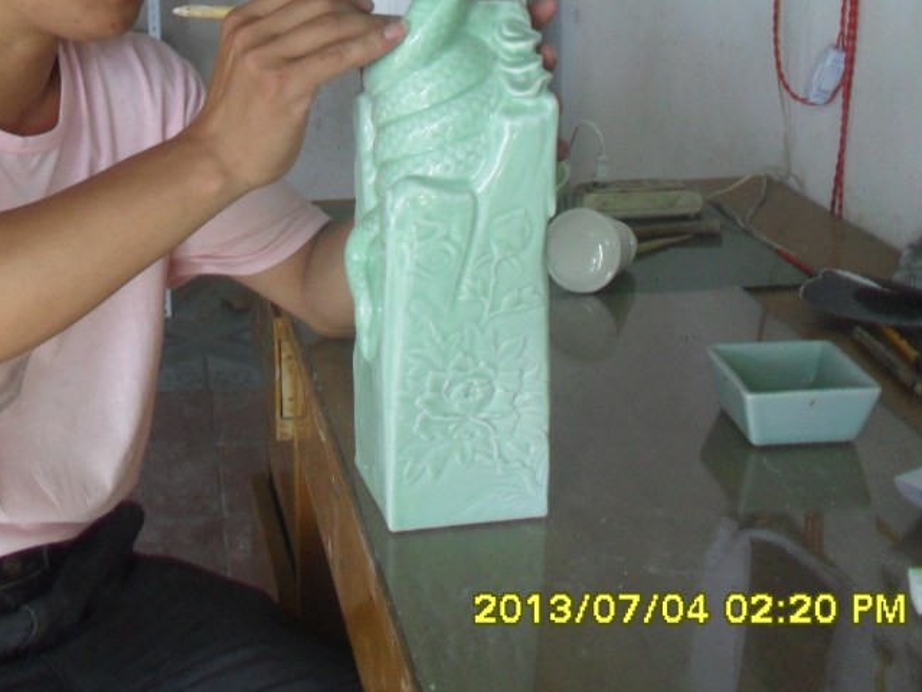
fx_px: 1492
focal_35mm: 56
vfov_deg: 25.7
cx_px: 236
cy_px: 161
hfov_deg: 33.7
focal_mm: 6.3
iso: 200
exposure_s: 1/30
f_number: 3.2
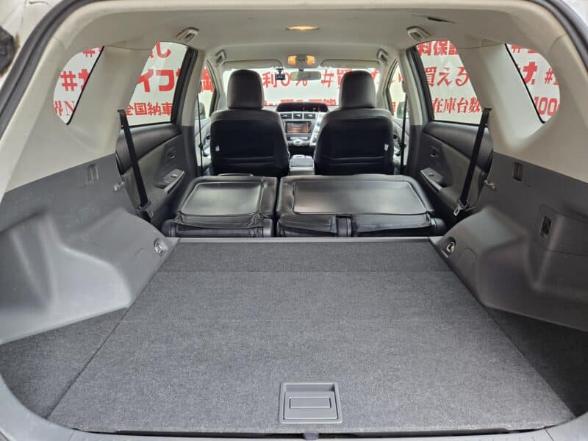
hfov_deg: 73.9
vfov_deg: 58.9
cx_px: 294
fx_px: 391
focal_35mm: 23
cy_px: 220
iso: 200
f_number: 1.8
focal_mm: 5.4
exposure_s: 1/180
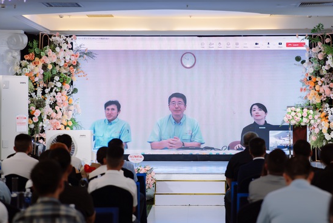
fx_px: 916
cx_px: 186
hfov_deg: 20.6
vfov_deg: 13.8
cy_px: 99
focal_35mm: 99
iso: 400
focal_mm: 85
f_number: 2.5
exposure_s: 1/100
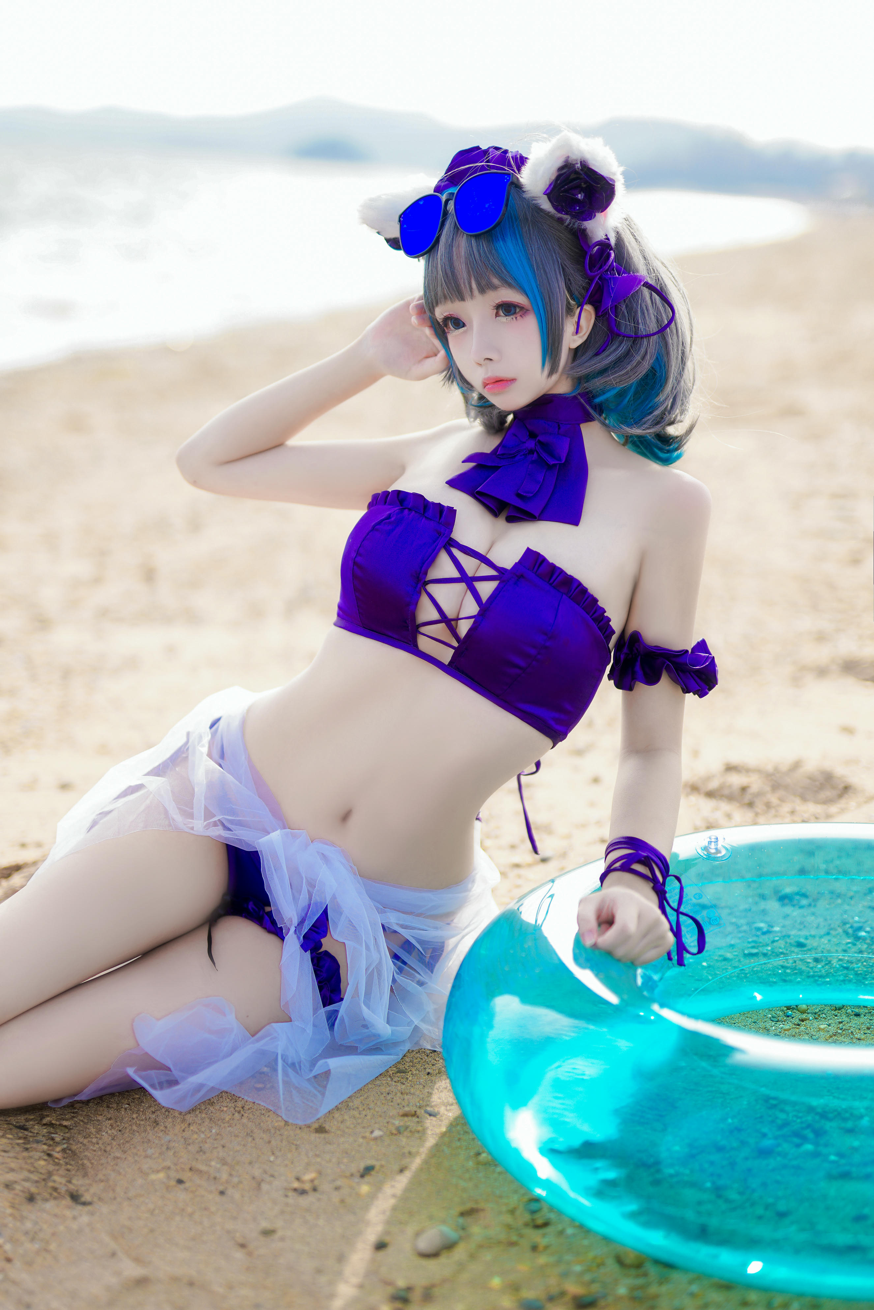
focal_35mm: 50
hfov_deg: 27.0
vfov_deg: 39.6
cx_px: 437
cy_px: 655
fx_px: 1820
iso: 100
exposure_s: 1/2000
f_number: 1.4
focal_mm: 50
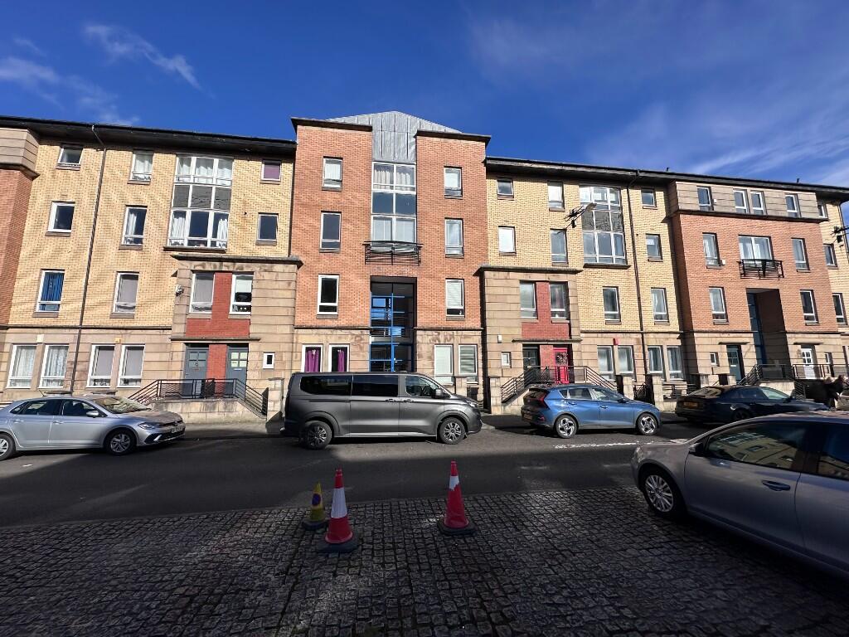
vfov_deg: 85.7
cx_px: 424
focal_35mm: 14
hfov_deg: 102.1
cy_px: 318
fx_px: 343
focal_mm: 2.22
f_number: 2.2
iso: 40
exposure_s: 1/3205
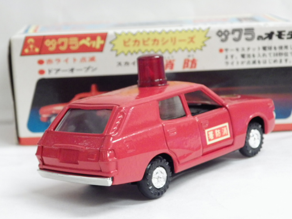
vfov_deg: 17.0
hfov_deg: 22.5
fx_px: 734
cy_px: 110
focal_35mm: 87
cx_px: 146
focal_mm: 15.6
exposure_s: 1/30
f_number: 4.4
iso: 800
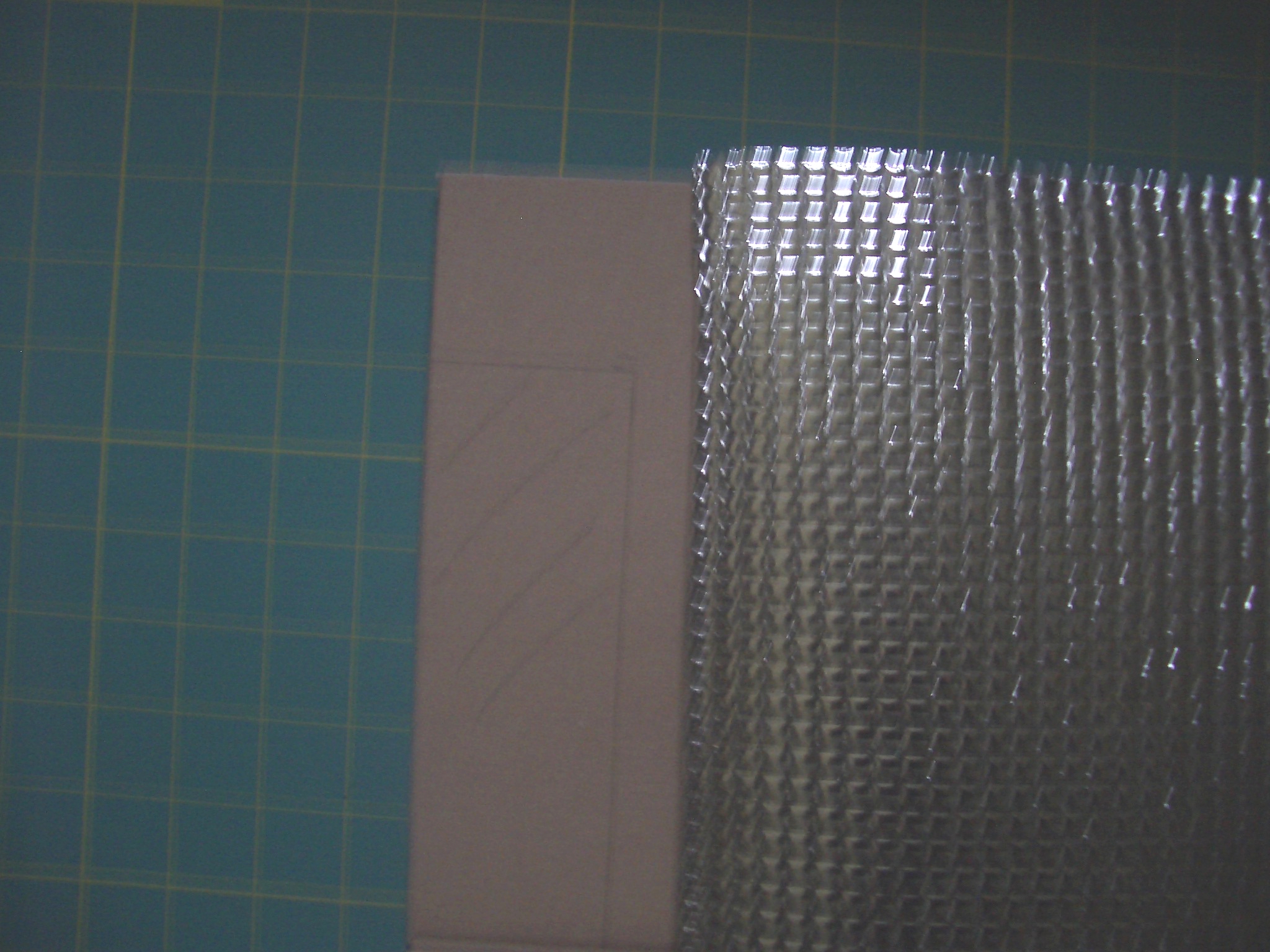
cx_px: 635
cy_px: 476
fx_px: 1284
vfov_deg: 40.7
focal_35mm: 35
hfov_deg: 52.6
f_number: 2.6
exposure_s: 1/8
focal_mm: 5.8
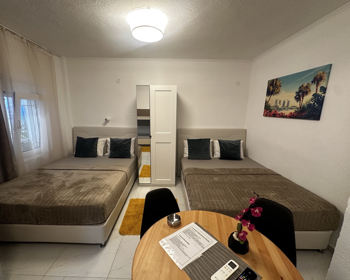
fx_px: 155
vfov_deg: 84.0
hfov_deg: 96.7
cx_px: 167
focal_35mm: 15
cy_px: 141
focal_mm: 2.22
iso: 200
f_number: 2.2
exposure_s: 1/50
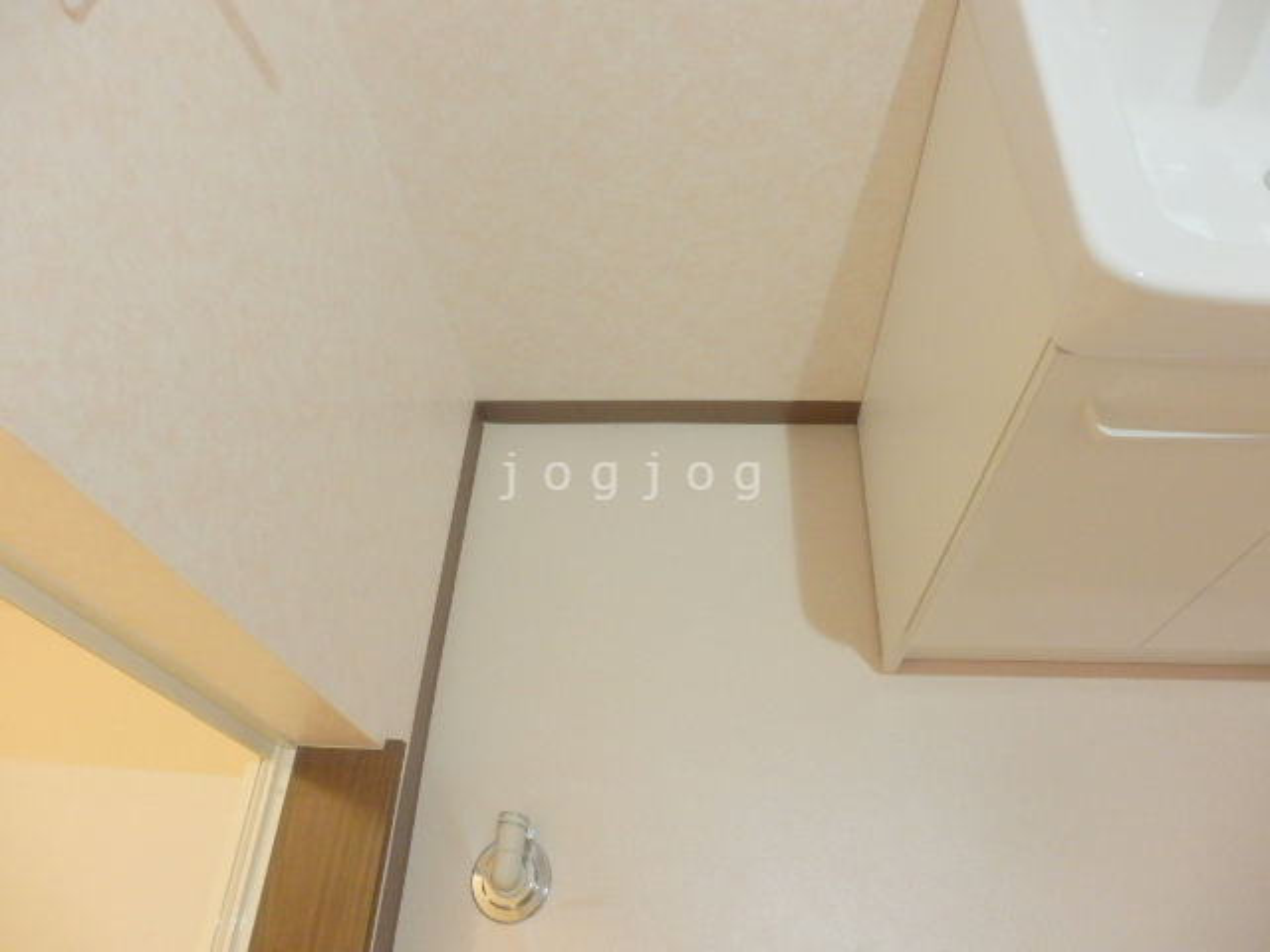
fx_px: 881
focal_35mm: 24
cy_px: 476
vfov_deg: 56.8
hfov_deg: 71.6
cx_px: 635
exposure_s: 1/30
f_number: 3
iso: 320
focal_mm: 4.2
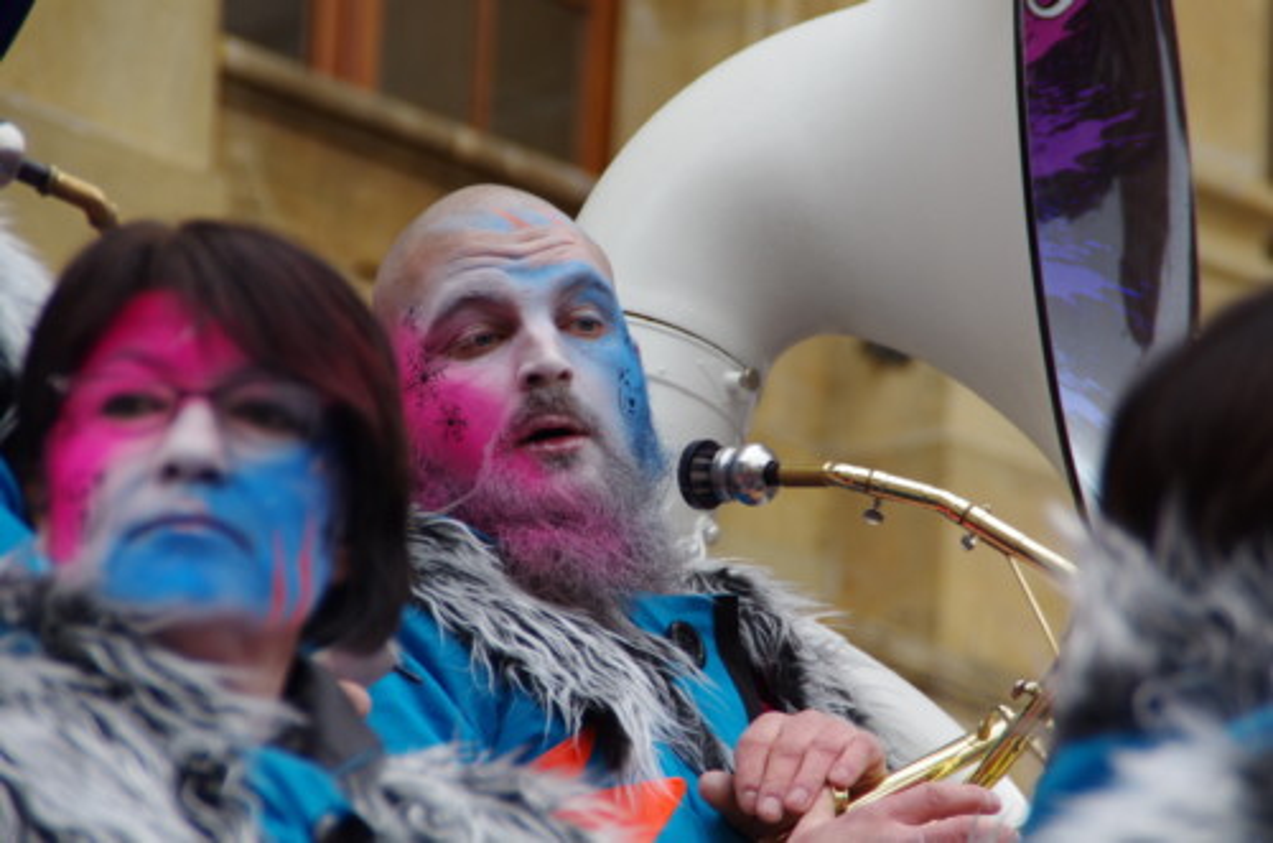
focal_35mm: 300
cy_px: 422
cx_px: 636
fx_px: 10585
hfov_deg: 6.9
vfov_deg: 4.6
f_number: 6.3
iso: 800
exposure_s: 1/250
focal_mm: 200
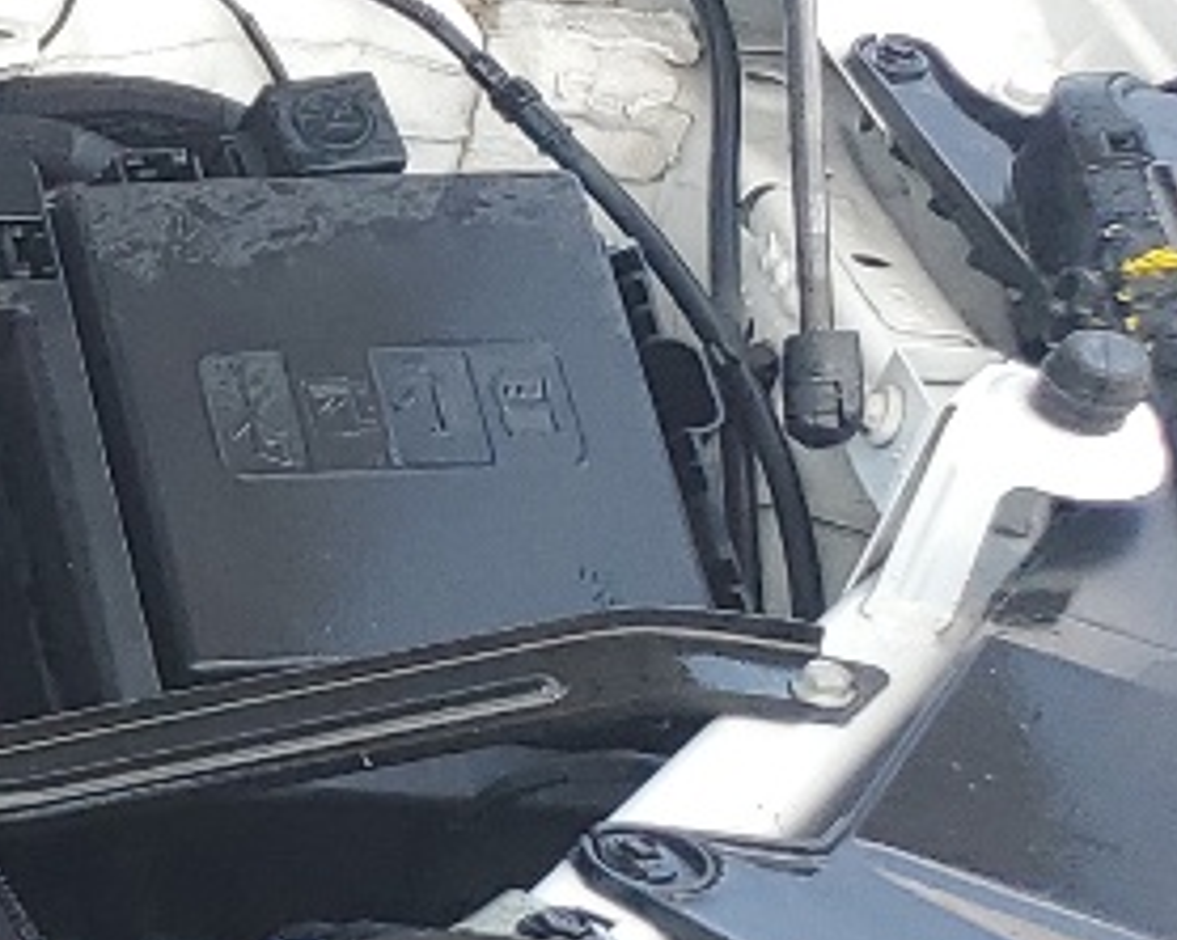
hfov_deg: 10.5
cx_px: -2036
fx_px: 5082
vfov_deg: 10.5
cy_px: 699
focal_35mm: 146
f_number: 1.5
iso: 50
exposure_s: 1/455
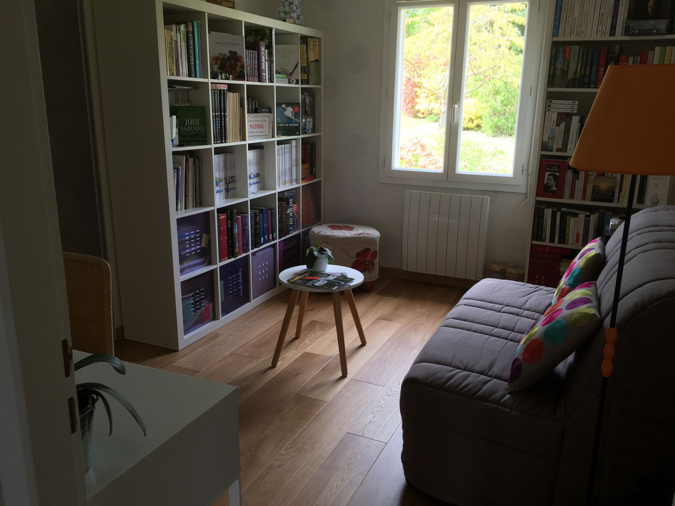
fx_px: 565
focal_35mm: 29
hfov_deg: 61.7
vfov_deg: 48.2
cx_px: 338
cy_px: 253
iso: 32
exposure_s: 1/50
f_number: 2.2
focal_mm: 4.15
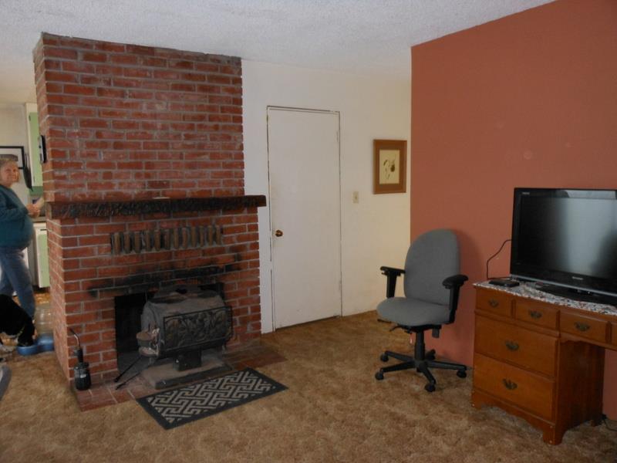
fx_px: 499
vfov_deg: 49.7
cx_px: 308
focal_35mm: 28
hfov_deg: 63.4
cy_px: 232
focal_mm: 5
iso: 320
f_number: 3.7
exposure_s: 1/25
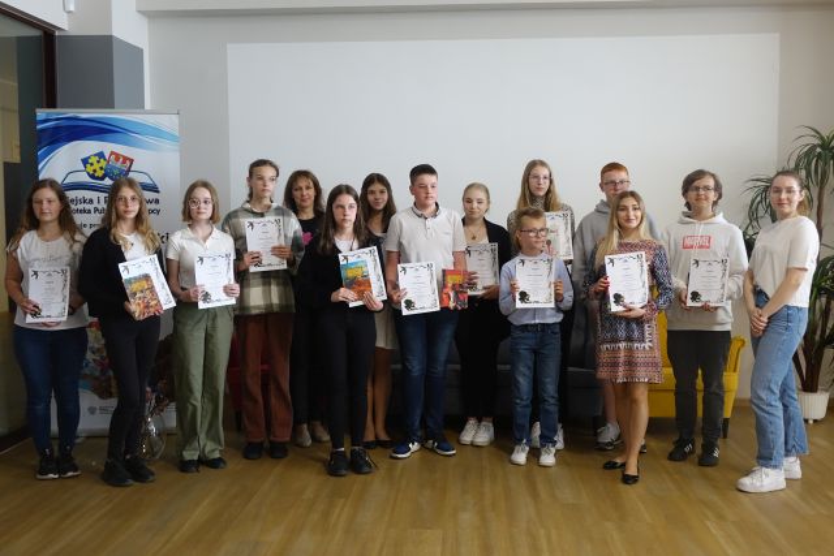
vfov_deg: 34.2
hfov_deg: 49.5
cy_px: 278
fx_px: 904
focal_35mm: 39
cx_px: 417
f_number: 2.8
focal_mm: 14.24
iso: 800
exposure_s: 1/40
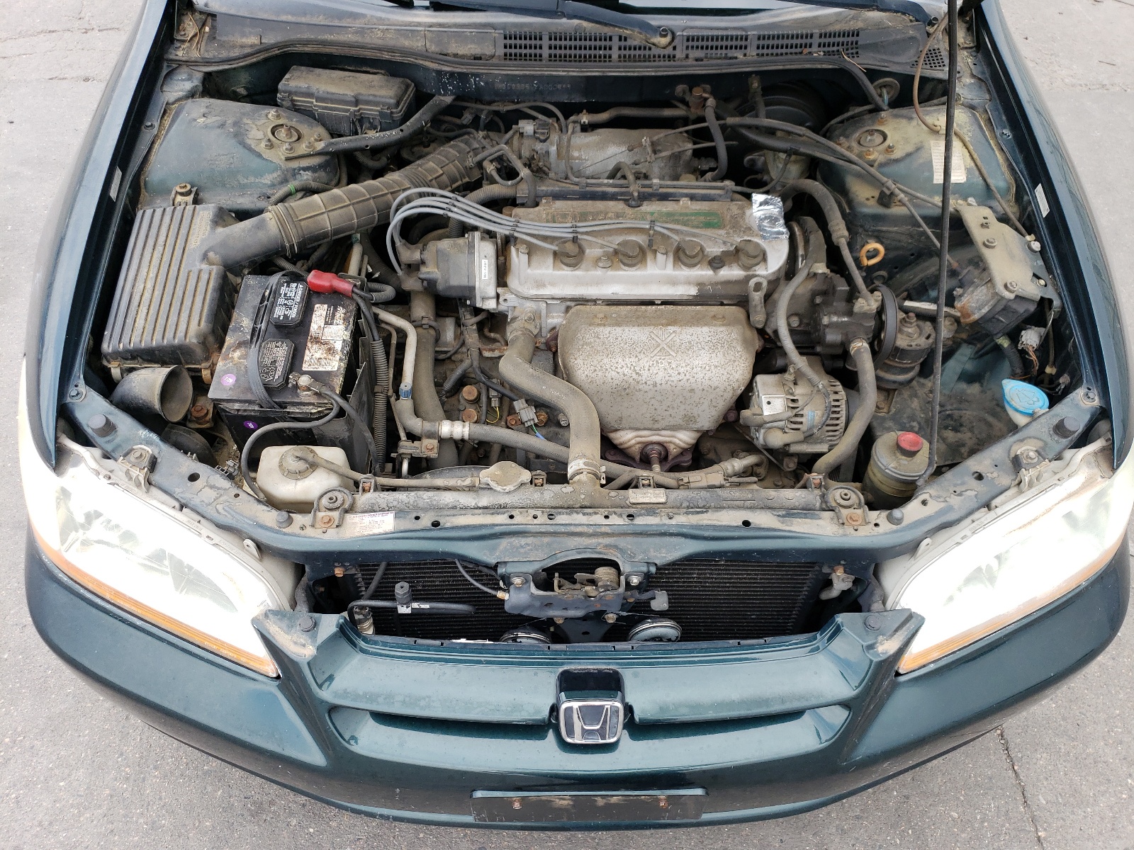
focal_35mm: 26
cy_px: 425
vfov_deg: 53.1
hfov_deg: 67.3
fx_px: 852
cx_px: 567
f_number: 1.5
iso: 50
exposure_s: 1/455
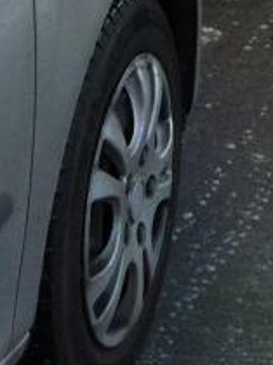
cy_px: -758
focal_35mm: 216
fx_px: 2276
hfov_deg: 6.9
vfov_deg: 7.8
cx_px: 129
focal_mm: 3.85
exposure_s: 1/120
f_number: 2.8
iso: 80
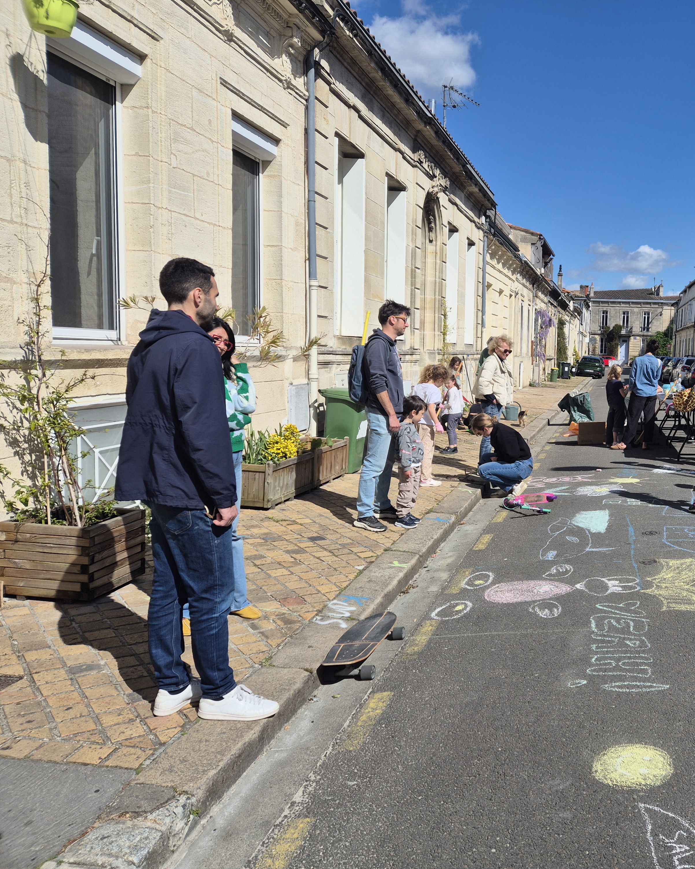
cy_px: 434
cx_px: 580
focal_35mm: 30
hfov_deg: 45.4
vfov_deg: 58.8
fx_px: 771
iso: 25
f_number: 1.8
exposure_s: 1/3544
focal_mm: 5.4
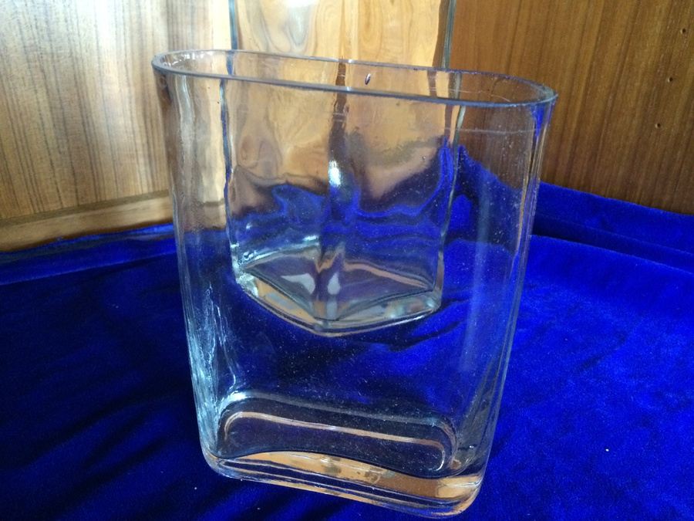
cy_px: 260
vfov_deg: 46.8
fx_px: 601
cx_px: 347
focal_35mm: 30
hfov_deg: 60.0
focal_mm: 4.12
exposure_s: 1/15
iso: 400
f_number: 2.2
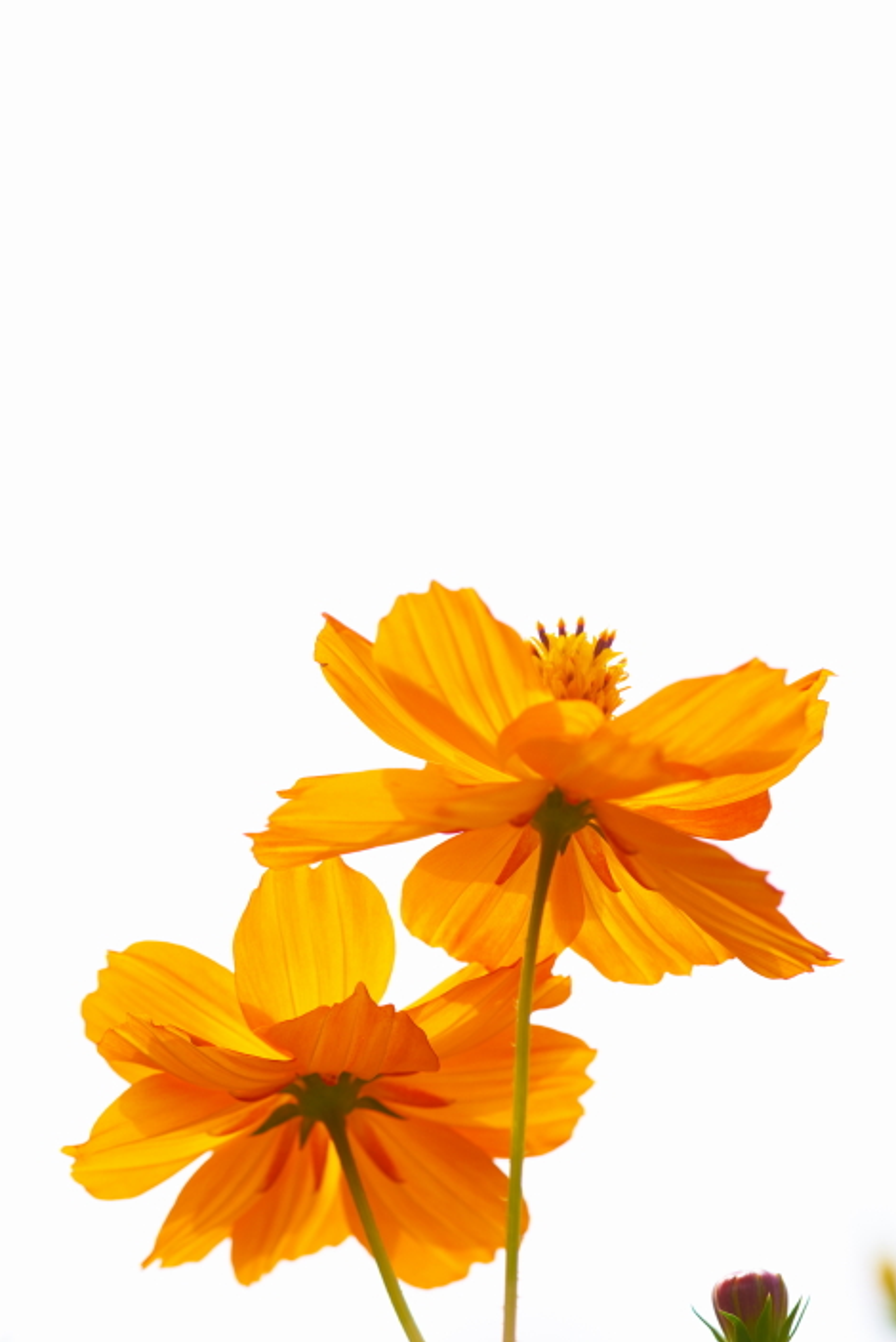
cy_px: 848
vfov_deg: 15.2
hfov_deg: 10.2
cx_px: 488
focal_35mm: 135
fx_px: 5035
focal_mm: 100
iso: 125
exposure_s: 1/250
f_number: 5.6
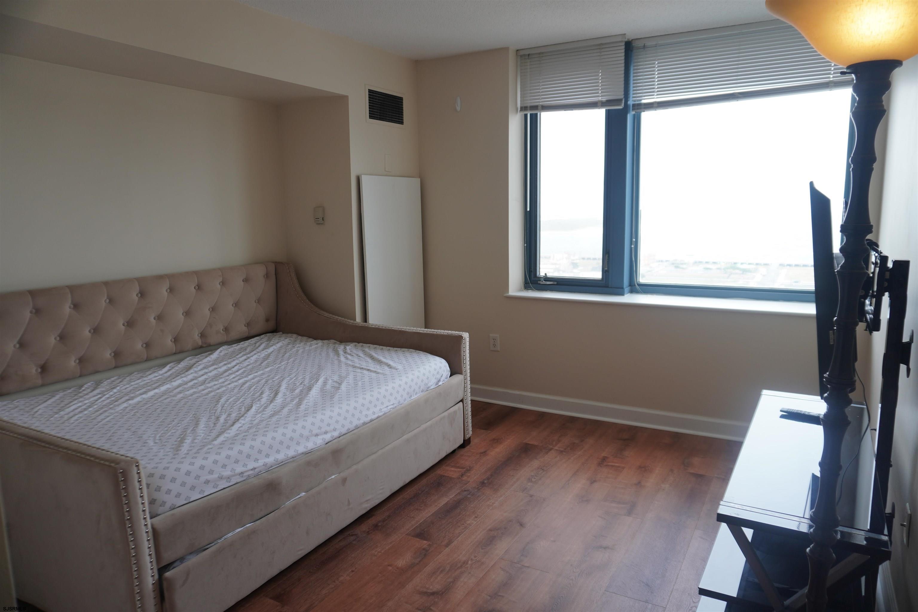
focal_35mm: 24
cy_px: 306
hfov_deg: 73.7
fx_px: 612
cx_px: 459
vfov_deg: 53.1
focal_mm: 16
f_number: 4
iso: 100
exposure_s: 1/60
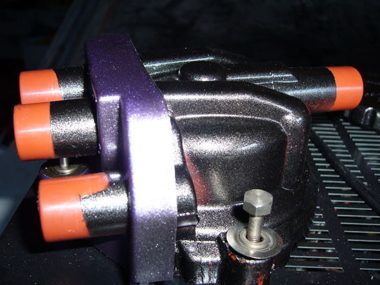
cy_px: 141
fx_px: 417
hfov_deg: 48.9
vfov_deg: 37.7
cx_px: 176
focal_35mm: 38
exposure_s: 1/30
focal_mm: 5.8
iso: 80
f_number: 2.8
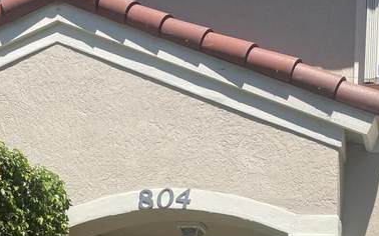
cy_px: 278
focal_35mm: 70
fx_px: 723
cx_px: 262
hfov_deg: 29.1
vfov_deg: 17.8
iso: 32
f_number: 1.6
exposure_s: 1/3610
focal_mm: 4.2
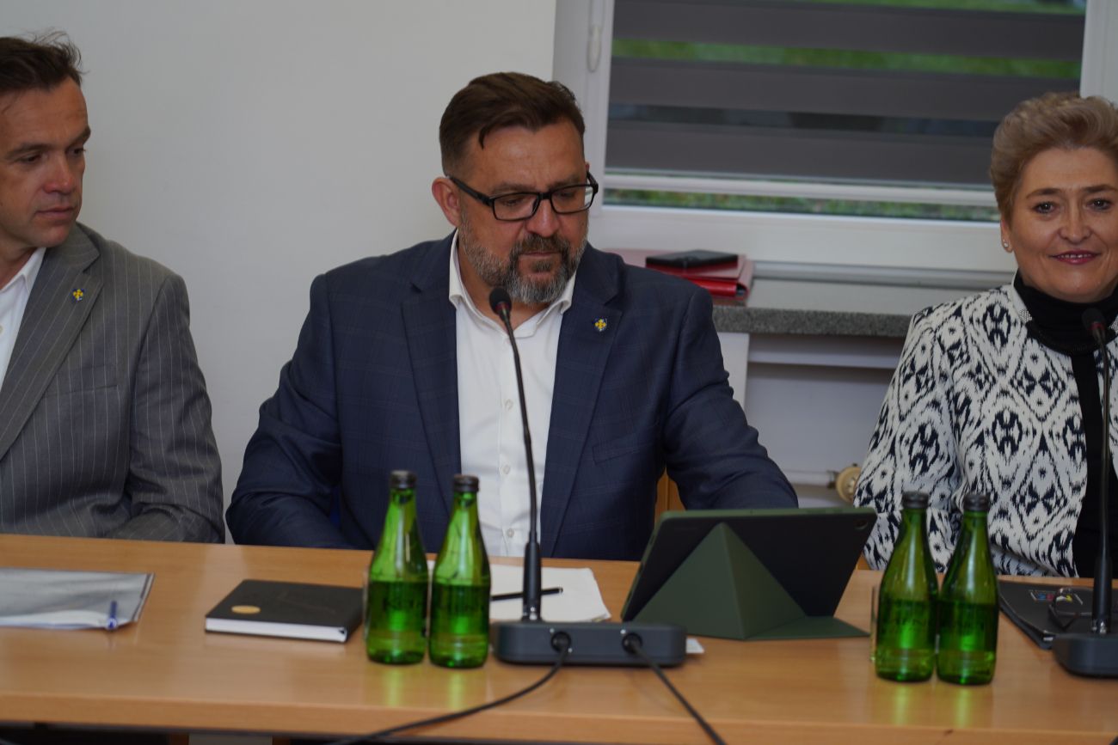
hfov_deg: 19.5
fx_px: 3261
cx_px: 559
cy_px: 372
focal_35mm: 105
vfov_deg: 13.0
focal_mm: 105
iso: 200
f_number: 4
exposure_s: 1/100
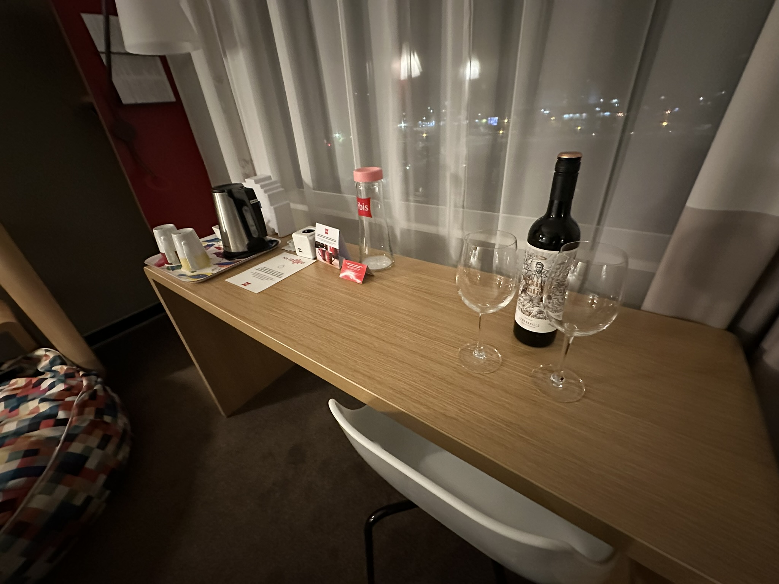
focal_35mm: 14
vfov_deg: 85.7
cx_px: 390
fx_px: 315
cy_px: 292
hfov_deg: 102.1
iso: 1250
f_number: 2.2
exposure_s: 1/34
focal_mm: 2.22
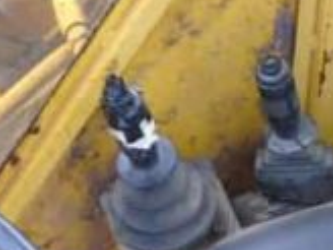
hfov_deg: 15.4
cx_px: 268
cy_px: 301
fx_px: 1222
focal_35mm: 127
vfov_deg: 11.4
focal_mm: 4.6
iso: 250
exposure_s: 1/250
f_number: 3.2
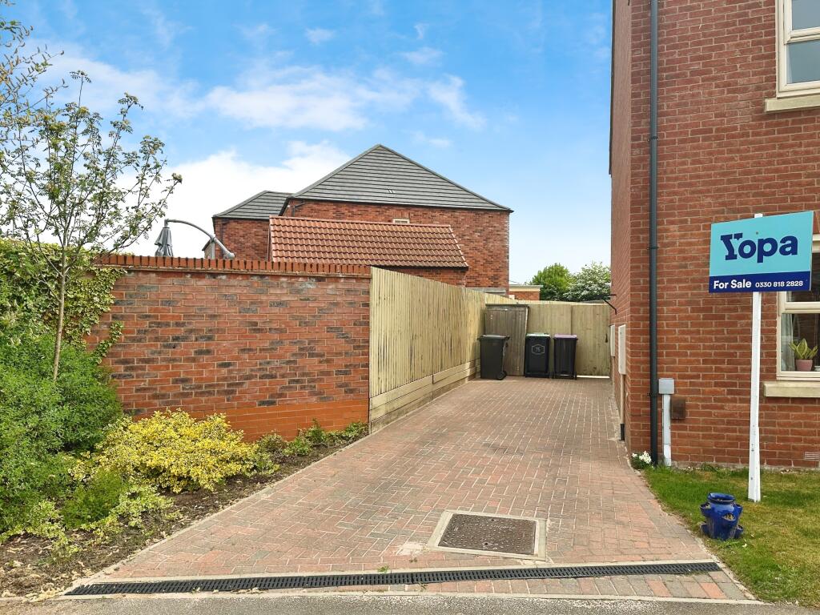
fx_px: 569
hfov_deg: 71.6
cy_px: 308
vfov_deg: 56.8
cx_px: 410
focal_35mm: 24
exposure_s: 1/5525
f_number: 1.78
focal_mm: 6.86
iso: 80
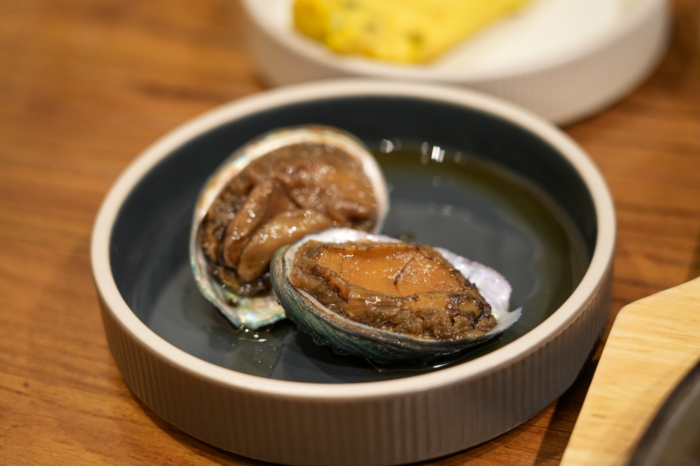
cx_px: 350
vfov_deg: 14.3
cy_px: 233
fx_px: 1867
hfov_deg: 21.2
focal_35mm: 96
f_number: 4
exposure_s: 1/100
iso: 2500
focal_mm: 96
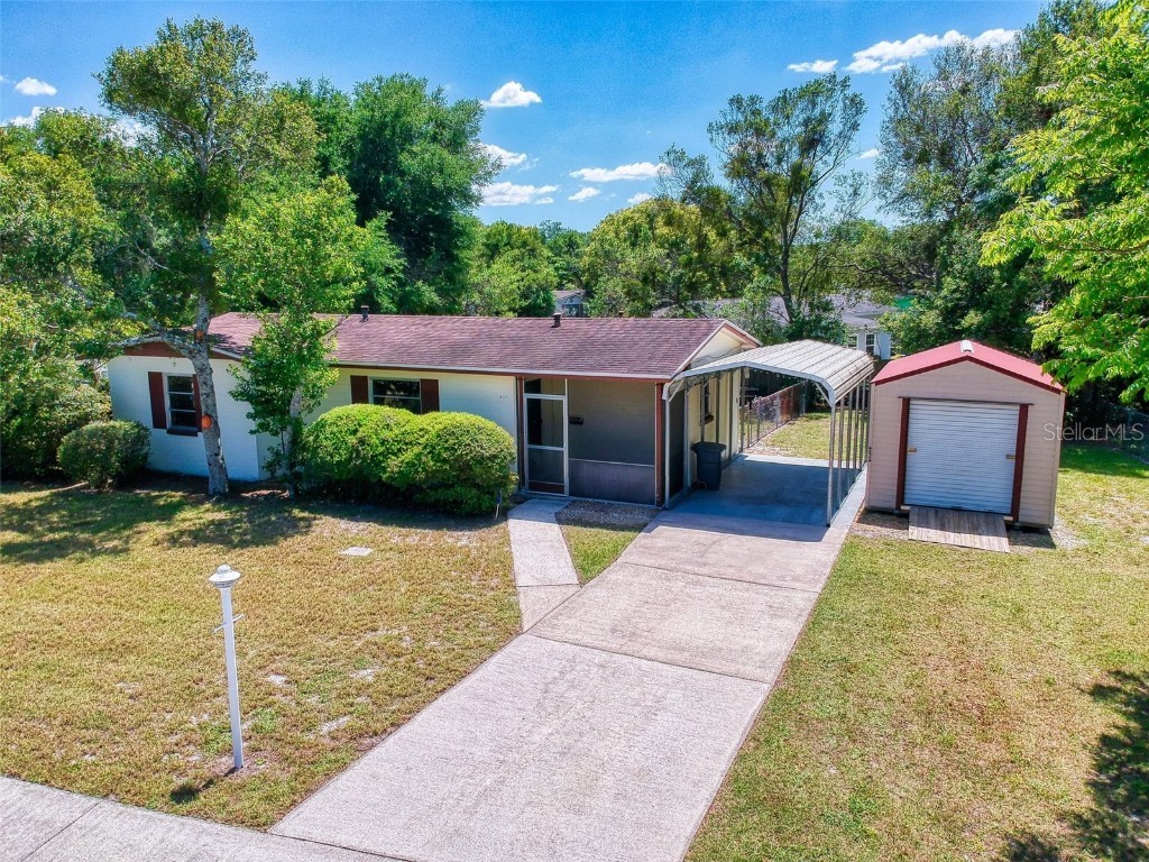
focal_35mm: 25
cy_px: 431
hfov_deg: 69.4
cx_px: 574
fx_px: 830
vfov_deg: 54.9
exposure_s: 1/2000
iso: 102
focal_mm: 4.49
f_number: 2.6
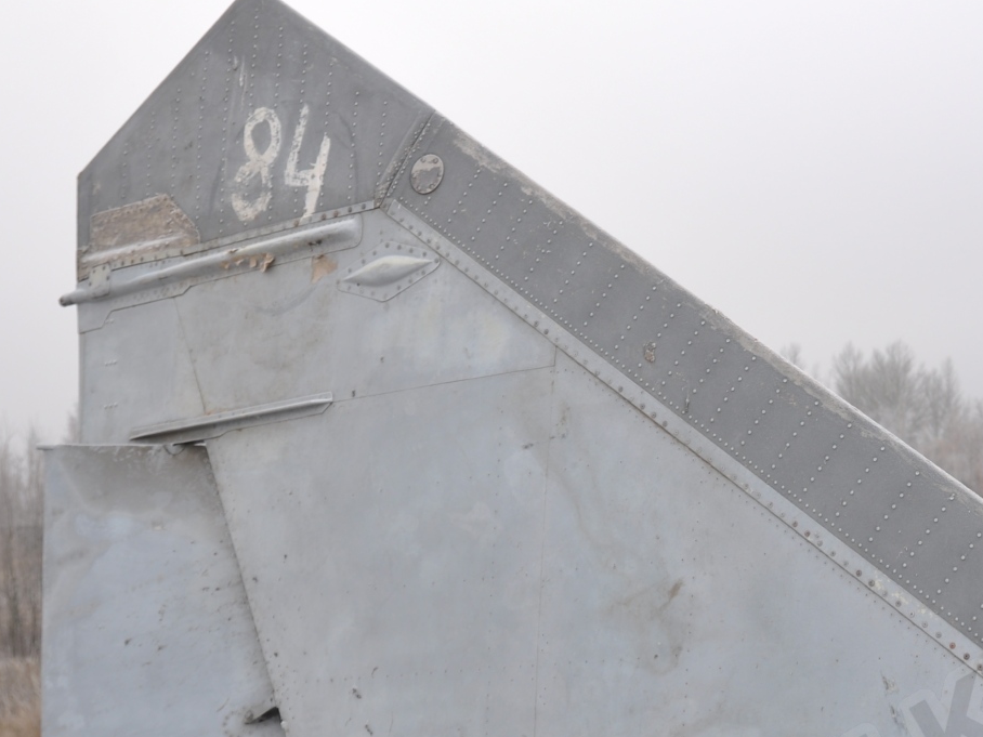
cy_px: 622
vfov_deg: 18.7
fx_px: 2215
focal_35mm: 78
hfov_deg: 24.6
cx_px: 809
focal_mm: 24
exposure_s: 1/125
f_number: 4.5
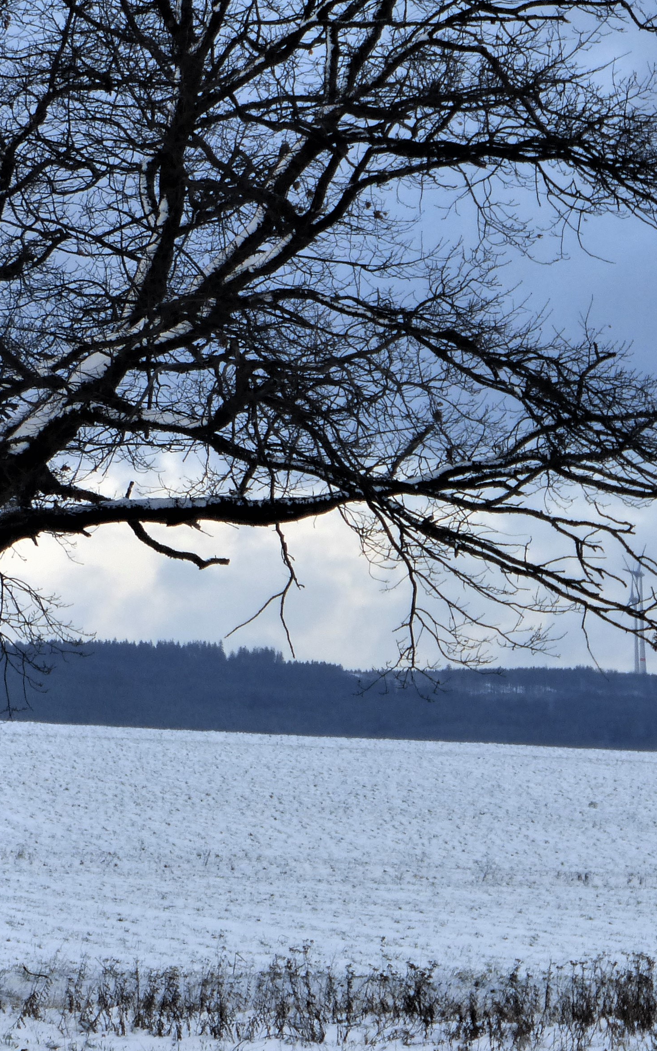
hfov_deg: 5.5
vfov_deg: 8.7
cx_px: -62
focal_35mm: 240
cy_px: 291
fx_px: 6874
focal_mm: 20.6
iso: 100
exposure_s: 1/125
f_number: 5.3
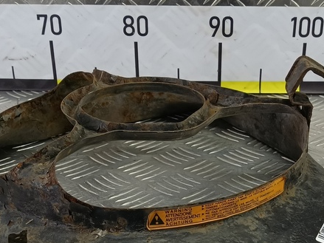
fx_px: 590
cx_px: 200
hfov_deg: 30.6
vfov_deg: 22.3
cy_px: 250
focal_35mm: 63
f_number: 1.6
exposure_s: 1/50
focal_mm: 4.11
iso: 140
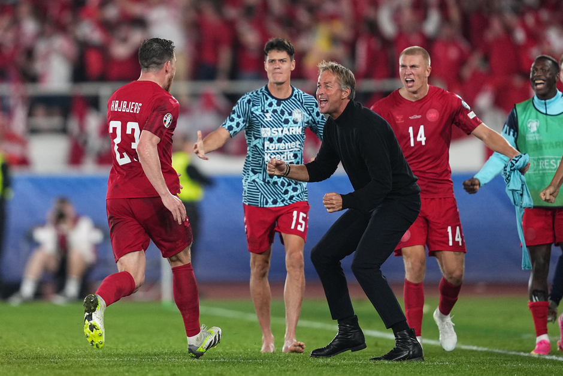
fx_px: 6256
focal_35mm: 400
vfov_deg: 3.4
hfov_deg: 5.2
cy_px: 188
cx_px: 282
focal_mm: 400
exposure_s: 1/2500
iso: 2500
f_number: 2.8
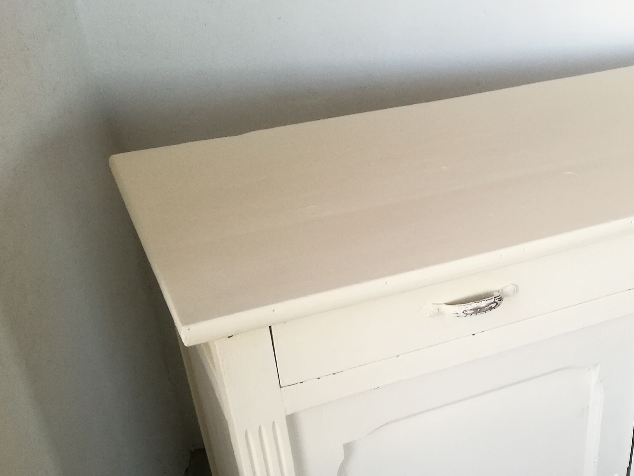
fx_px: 916
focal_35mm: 50
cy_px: 357
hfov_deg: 36.9
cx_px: 505
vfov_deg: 28.7
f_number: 2.2
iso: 160
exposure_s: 1/50
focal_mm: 4.5
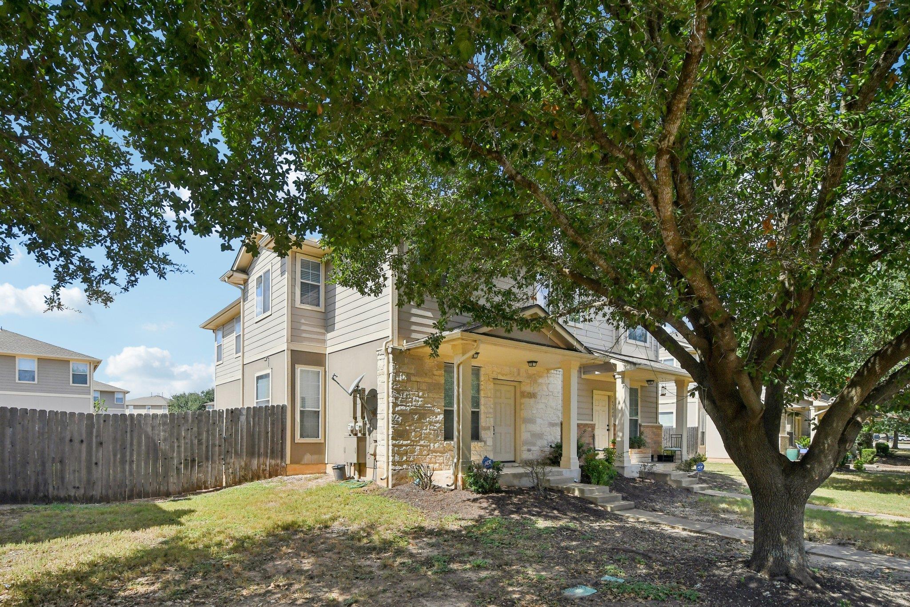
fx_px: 455
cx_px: 455
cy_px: 304
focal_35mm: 18
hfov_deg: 90.0
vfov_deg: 67.4
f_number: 8
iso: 400
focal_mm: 12
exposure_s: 1/800
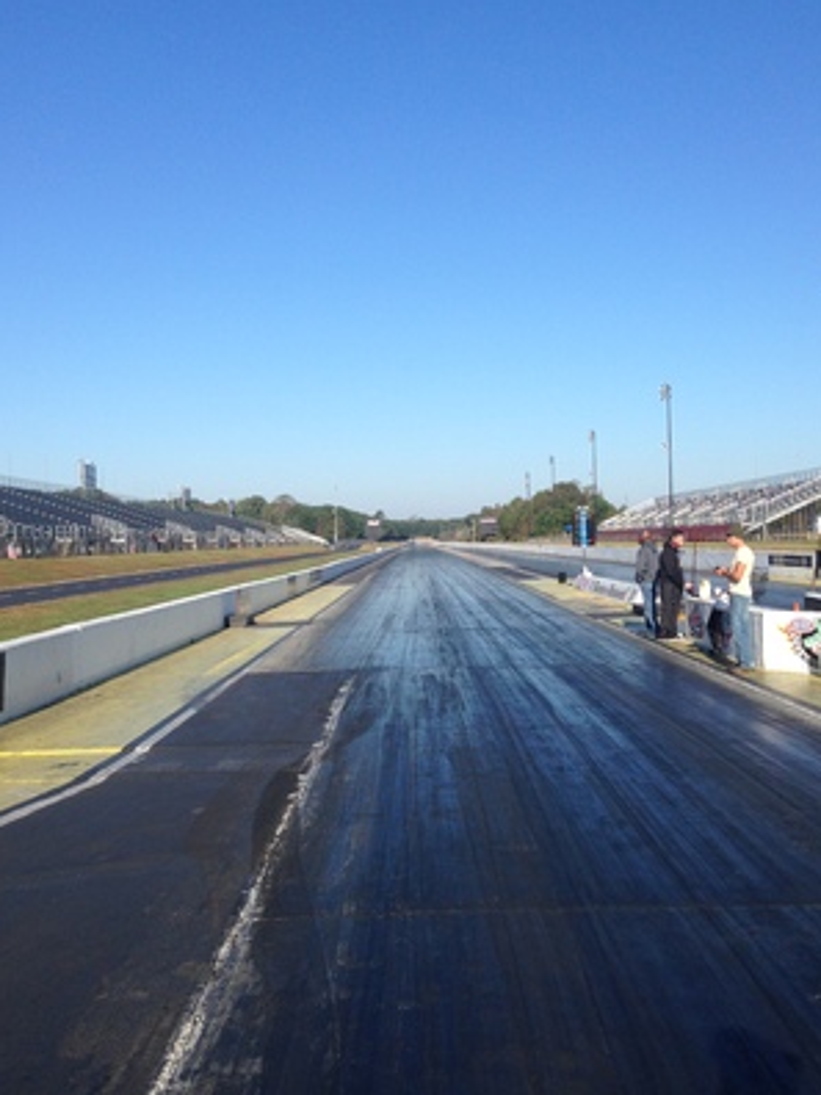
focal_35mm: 40
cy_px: 520
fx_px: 1265
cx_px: 406
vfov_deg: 46.8
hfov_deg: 36.0
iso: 50
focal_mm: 4.12
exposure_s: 1/1595
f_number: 2.4
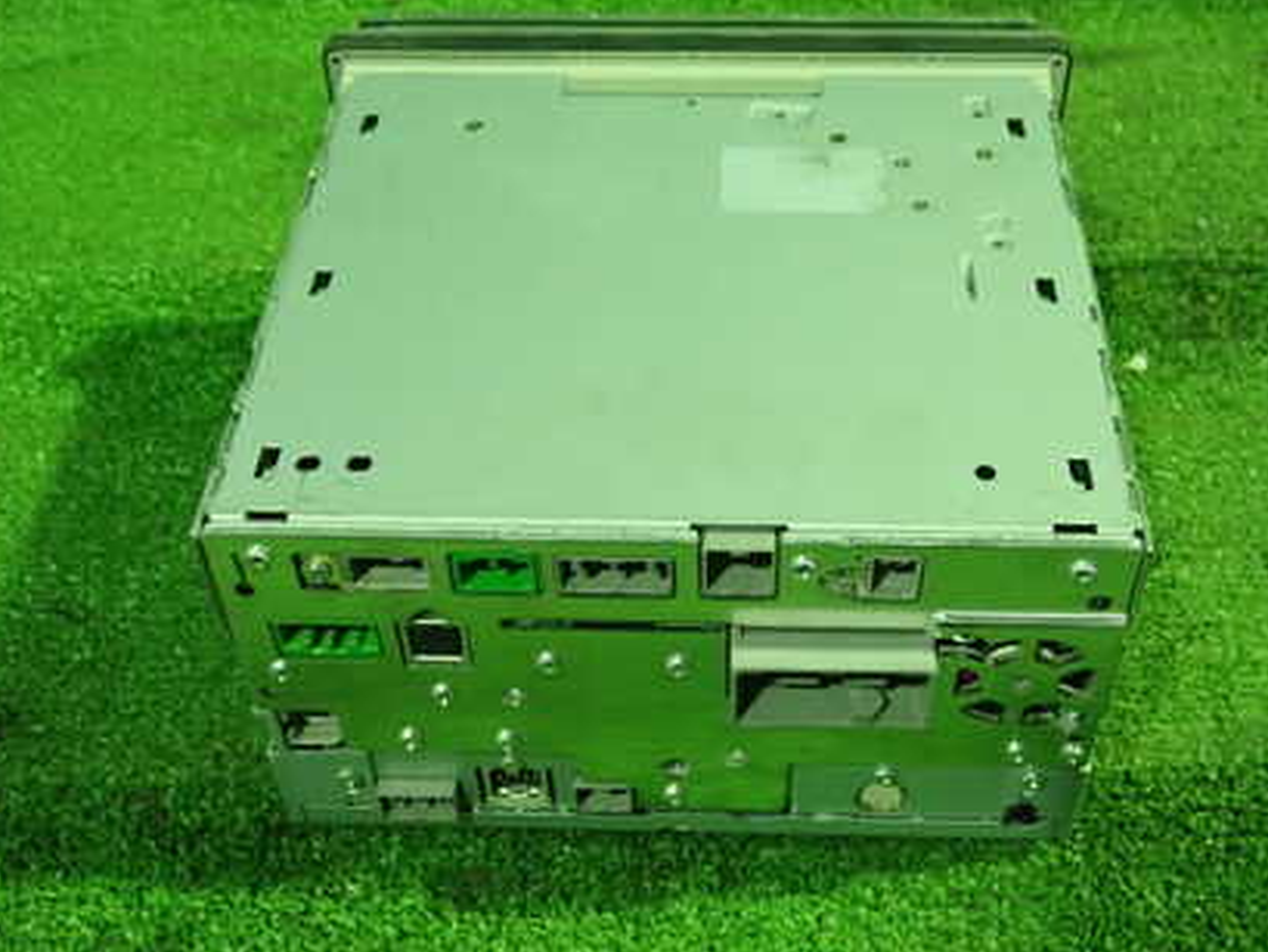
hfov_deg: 42.9
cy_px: 468
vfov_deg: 32.9
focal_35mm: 44
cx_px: 688
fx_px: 1612
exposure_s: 1/40
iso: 800
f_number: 2.3
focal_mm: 5.5
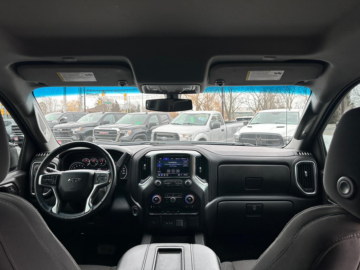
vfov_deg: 56.8
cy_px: 135
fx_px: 250
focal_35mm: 24
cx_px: 180
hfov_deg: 71.6
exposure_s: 1/343
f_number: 1.78
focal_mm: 6.86
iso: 80
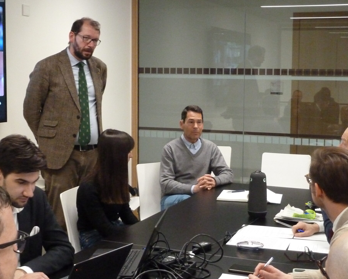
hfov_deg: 32.4
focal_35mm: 58
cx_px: 196
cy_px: 131
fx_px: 597
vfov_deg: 26.2
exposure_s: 1/20
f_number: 3.7
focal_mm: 6.9
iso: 800
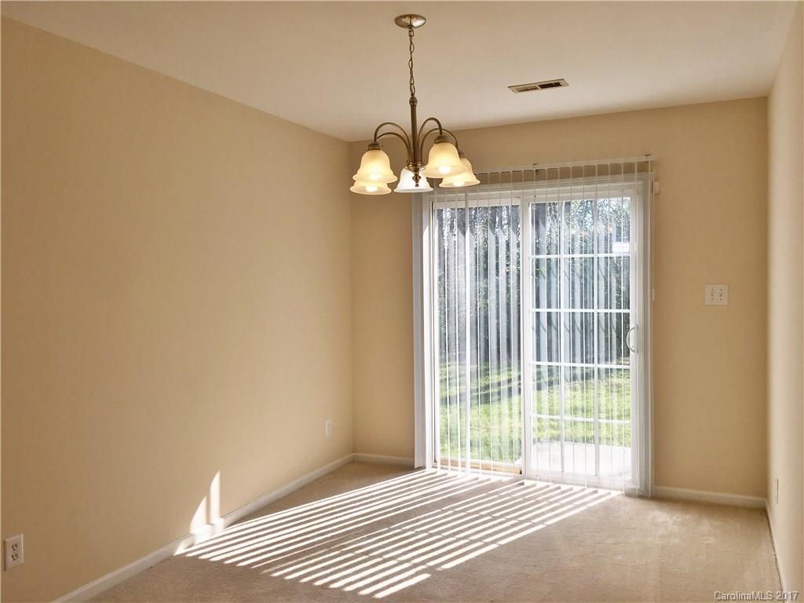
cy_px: 302
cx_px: 402
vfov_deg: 48.2
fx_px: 674
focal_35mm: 29
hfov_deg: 61.7
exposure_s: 1/641
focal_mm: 4.15
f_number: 2.2
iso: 25
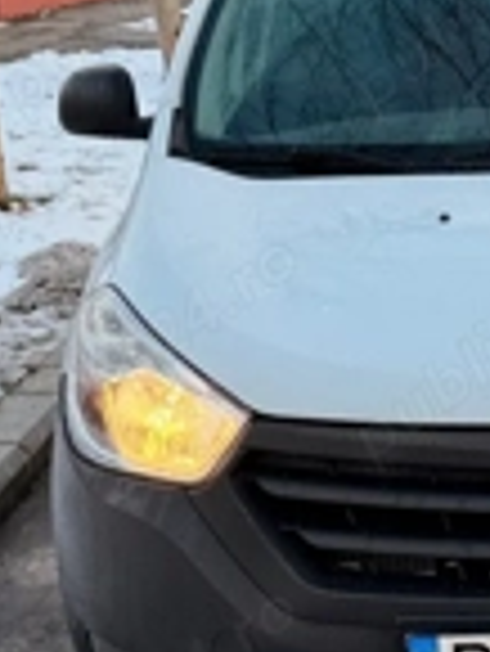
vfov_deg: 29.3
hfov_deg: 20.8
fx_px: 1244
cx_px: 589
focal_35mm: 66
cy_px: 405
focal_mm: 6.76
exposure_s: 1/251
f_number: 1.78
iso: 64
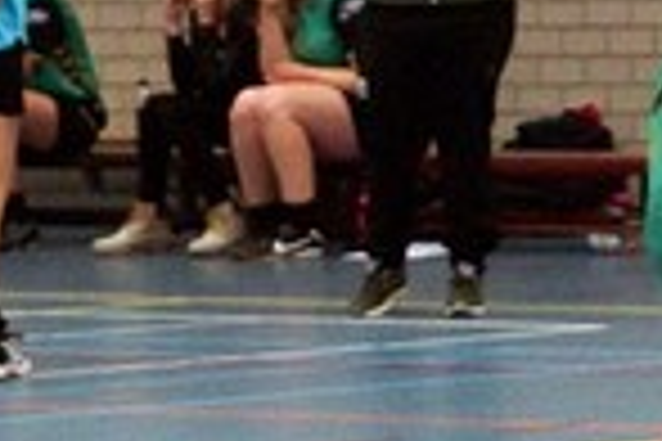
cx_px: 671
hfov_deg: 4.0
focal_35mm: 521
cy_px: 295
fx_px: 9580
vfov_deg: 2.6
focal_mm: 50
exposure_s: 1/250
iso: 1000
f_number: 2.8
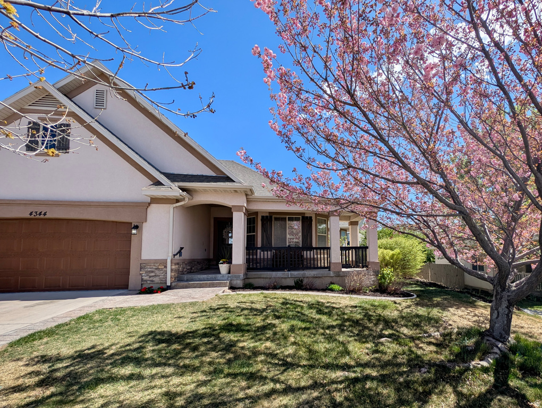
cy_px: 204
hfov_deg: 110.5
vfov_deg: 94.6
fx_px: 188
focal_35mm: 12
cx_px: 271
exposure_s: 1/1587
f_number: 1.95
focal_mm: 2.23
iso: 38
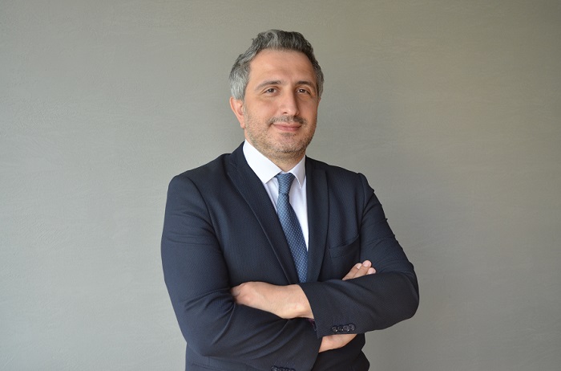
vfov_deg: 26.3
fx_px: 792
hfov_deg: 39.0
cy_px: 186
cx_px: 280
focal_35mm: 51
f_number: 5
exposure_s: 1/15
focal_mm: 34
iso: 400
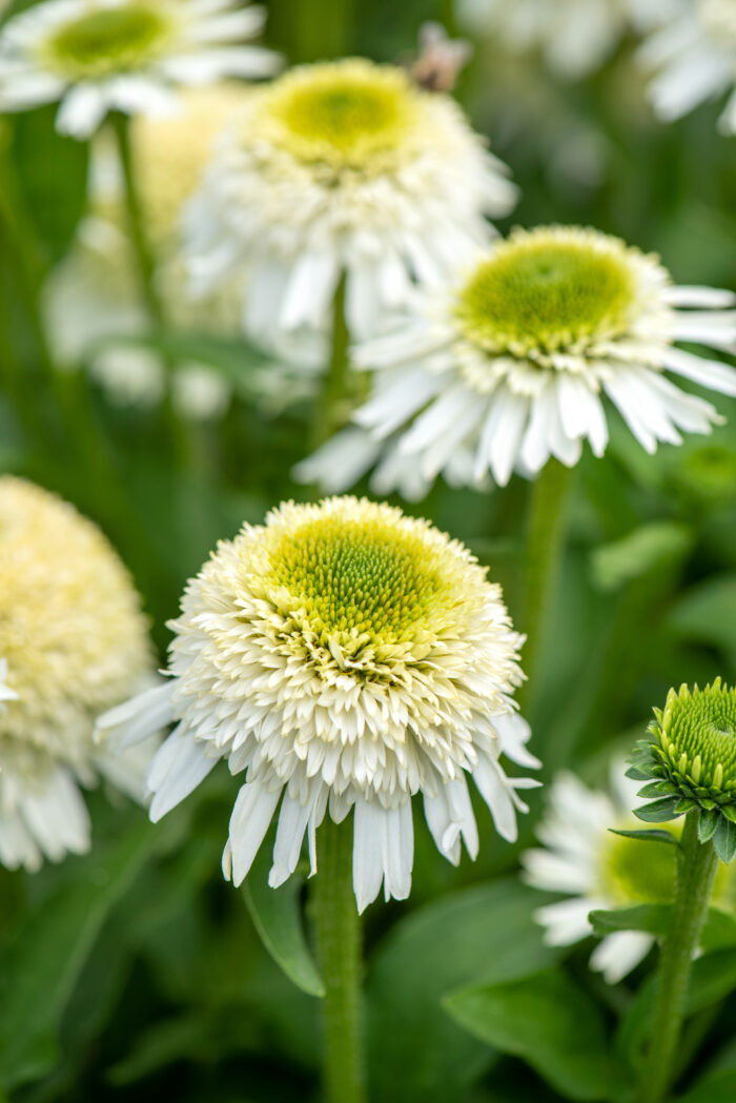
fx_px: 3218
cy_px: 552
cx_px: 368
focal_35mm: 105
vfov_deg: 19.5
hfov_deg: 13.0
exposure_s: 1/400
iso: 200
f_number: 5.6
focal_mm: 105
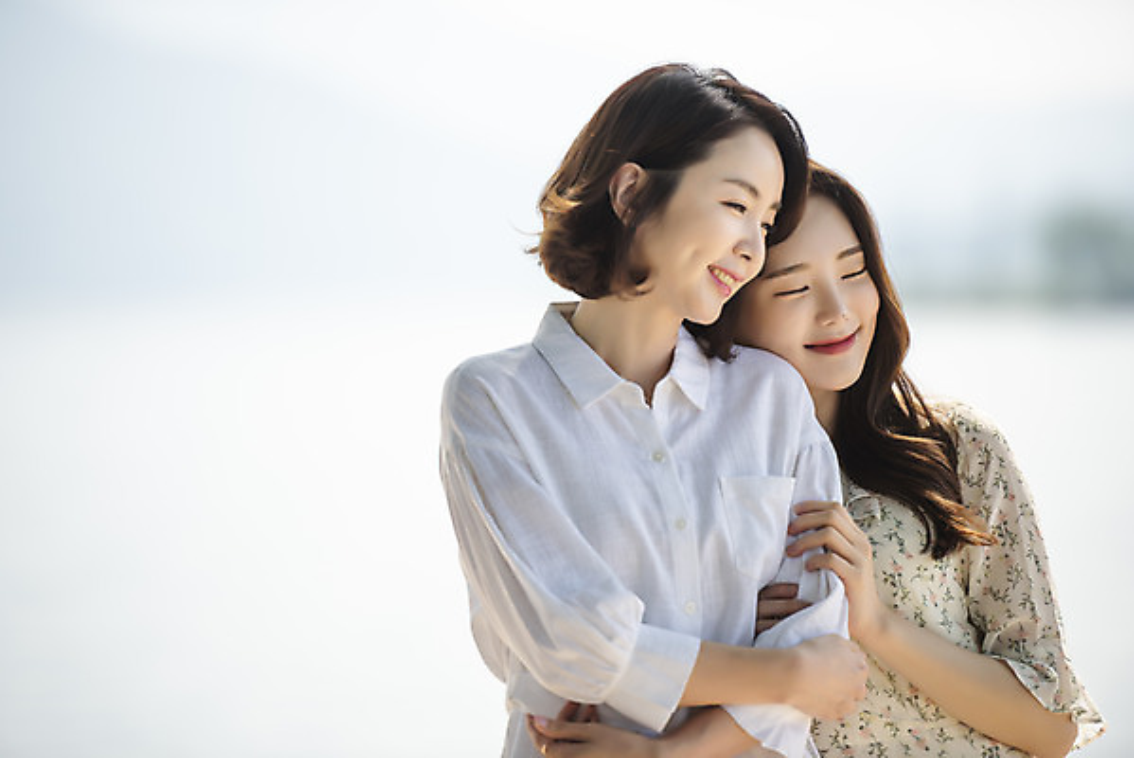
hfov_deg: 10.3
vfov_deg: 6.9
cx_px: 567
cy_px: 379
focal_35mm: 200
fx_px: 6303
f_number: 2.8
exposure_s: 1/1600
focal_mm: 200
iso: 100
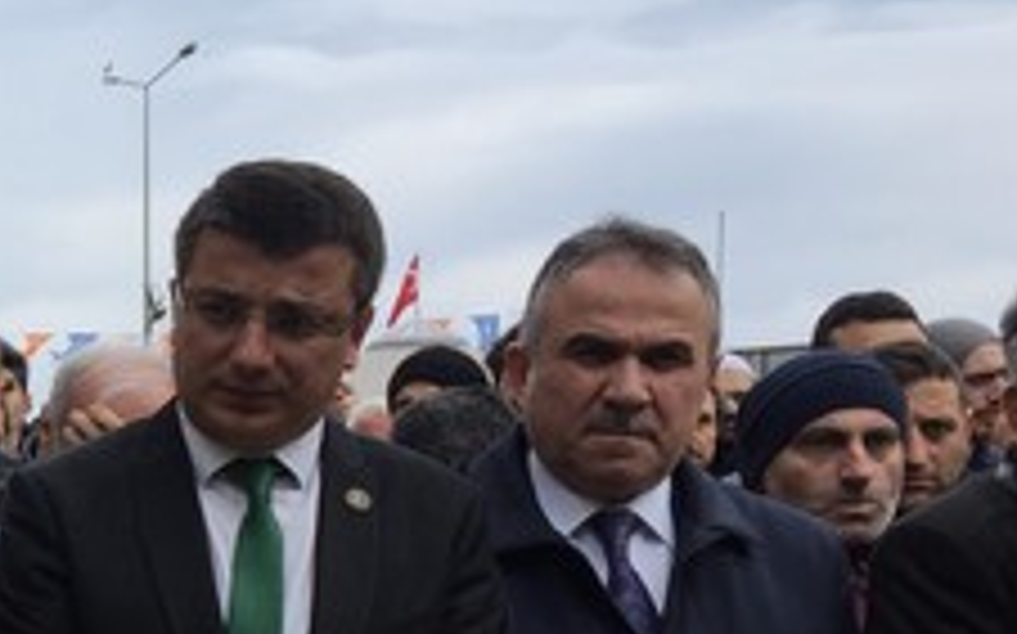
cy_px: 728
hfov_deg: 20.7
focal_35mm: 91
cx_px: -315
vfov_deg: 14.0
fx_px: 2521
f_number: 2.2
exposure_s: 1/719
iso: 32
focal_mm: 4.15
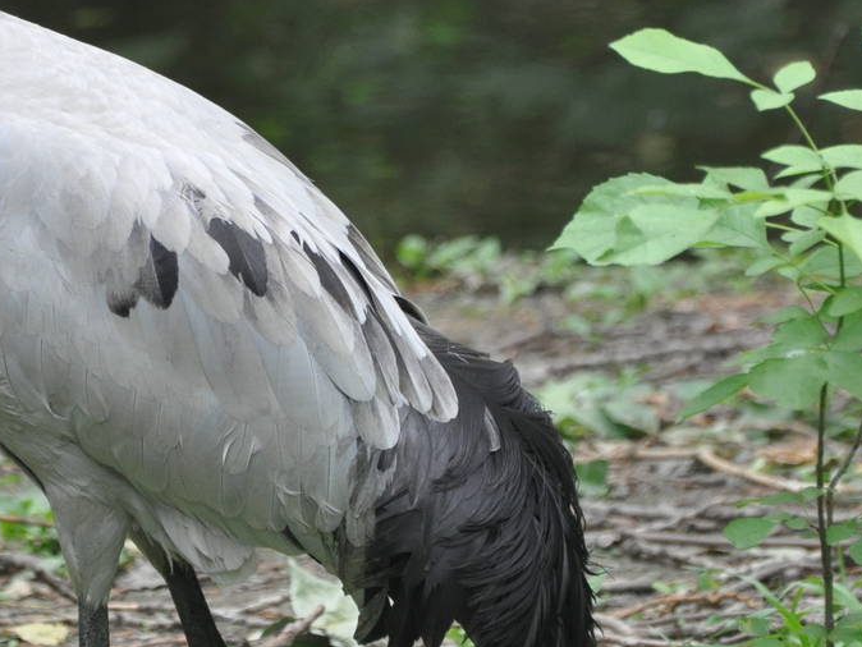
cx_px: 133
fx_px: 18733
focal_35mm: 752
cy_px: 163
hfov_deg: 2.6
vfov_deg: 2.0
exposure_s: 1/640
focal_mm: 220
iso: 800
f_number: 5.3
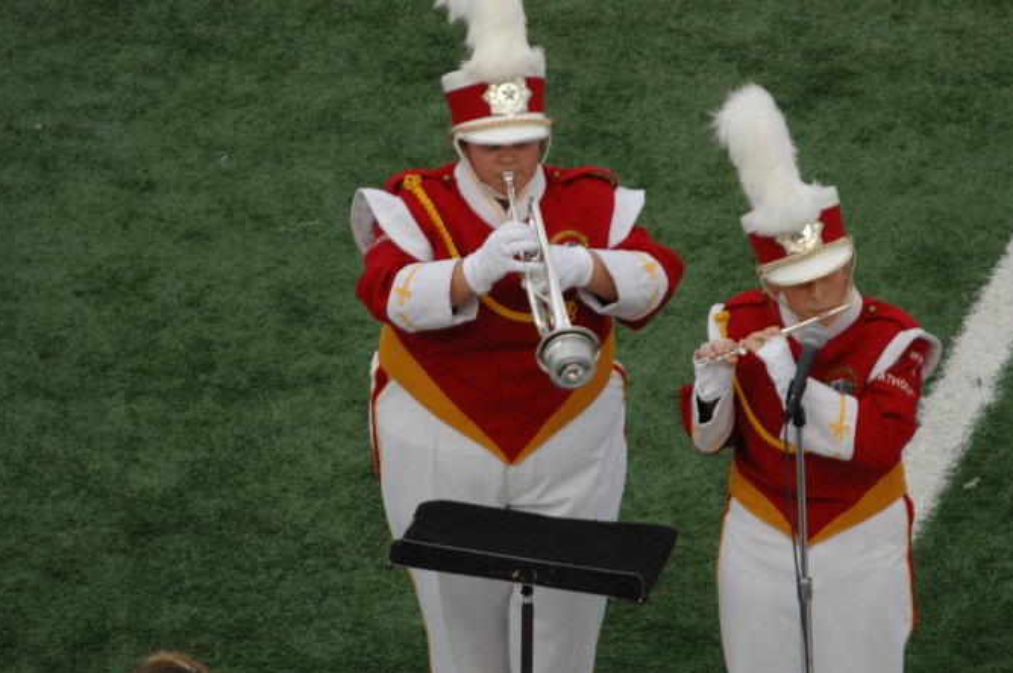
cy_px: 343
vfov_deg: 1.9
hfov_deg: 2.9
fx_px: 20212
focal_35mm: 719
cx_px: 573
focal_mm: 400
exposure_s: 1/250
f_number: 5.6
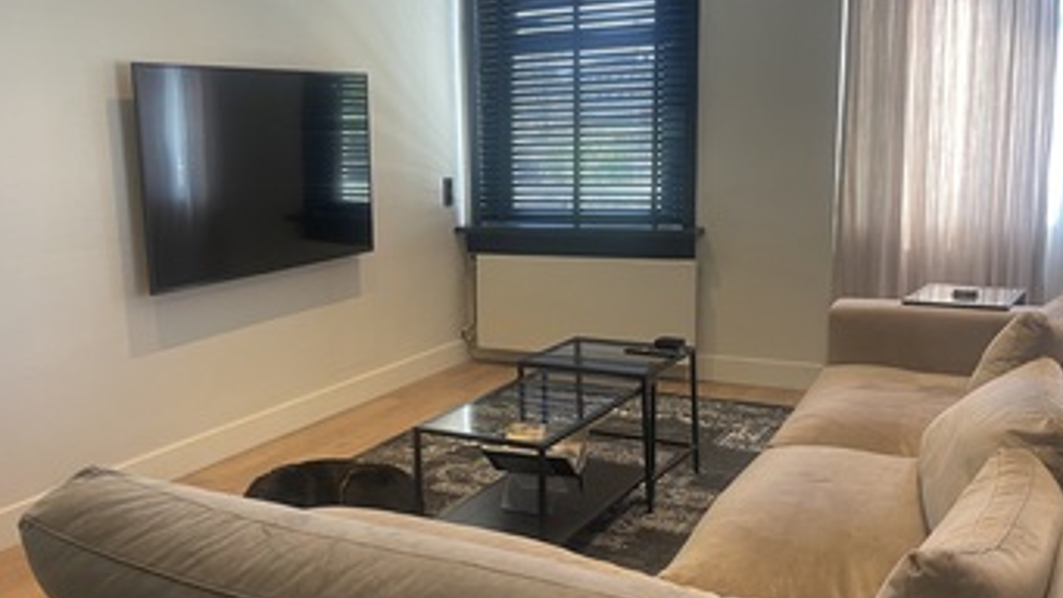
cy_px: 344
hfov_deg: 52.6
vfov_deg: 31.2
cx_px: 463
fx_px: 1071
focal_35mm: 38
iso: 80
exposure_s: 1/50
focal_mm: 4.2
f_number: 1.6
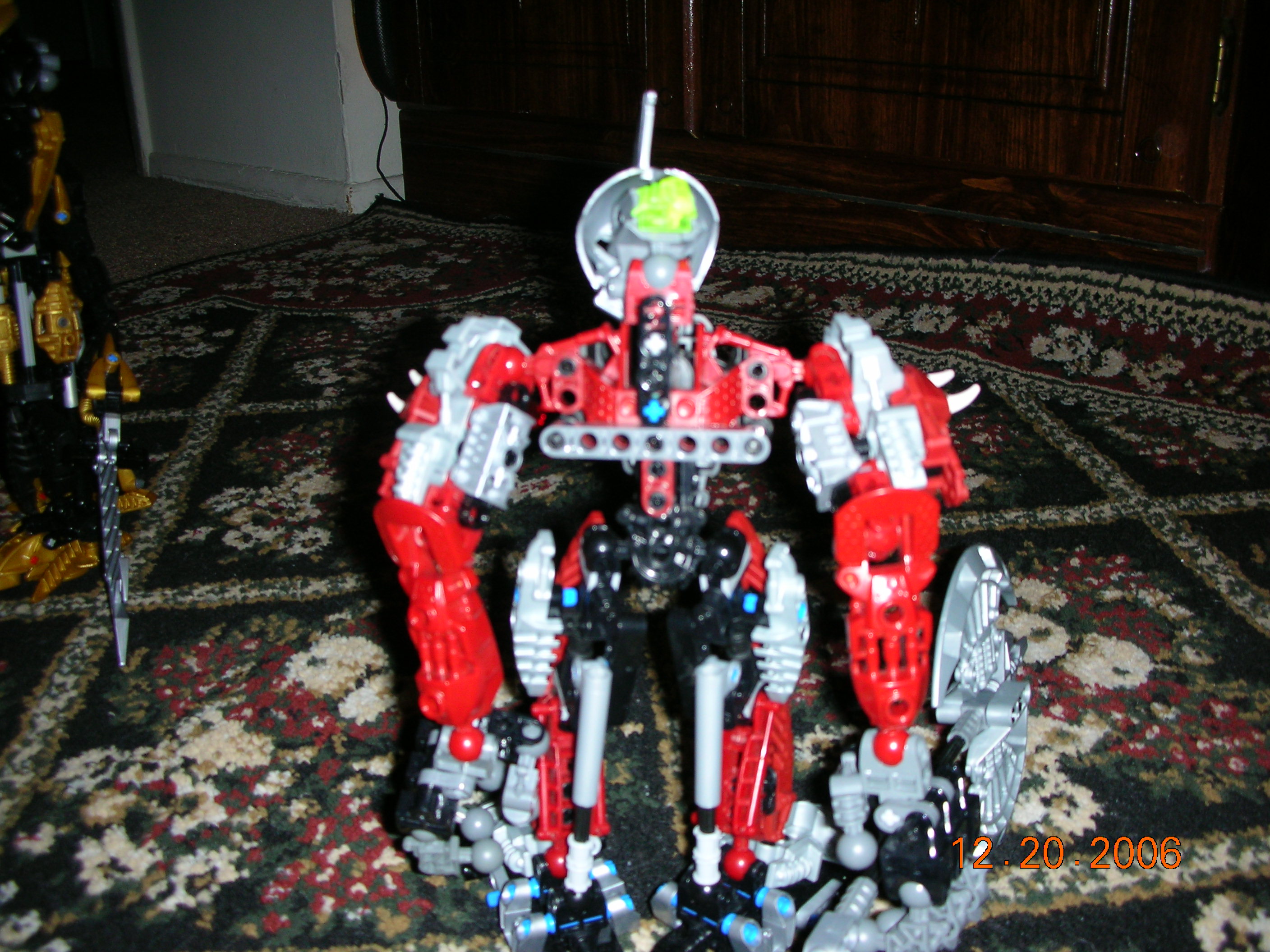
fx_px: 1284
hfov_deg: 52.6
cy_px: 476
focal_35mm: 35
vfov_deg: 40.7
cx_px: 635
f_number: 3
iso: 50
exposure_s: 1/60.1
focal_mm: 5.8
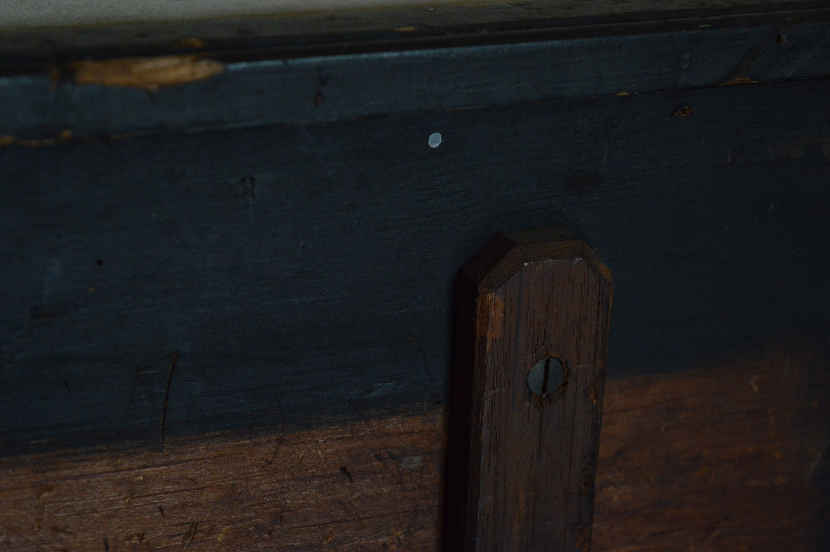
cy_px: 276
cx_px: 415
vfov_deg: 16.5
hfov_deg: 24.6
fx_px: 1900
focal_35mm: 82
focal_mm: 55
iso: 1600
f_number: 6.3
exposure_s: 1/100
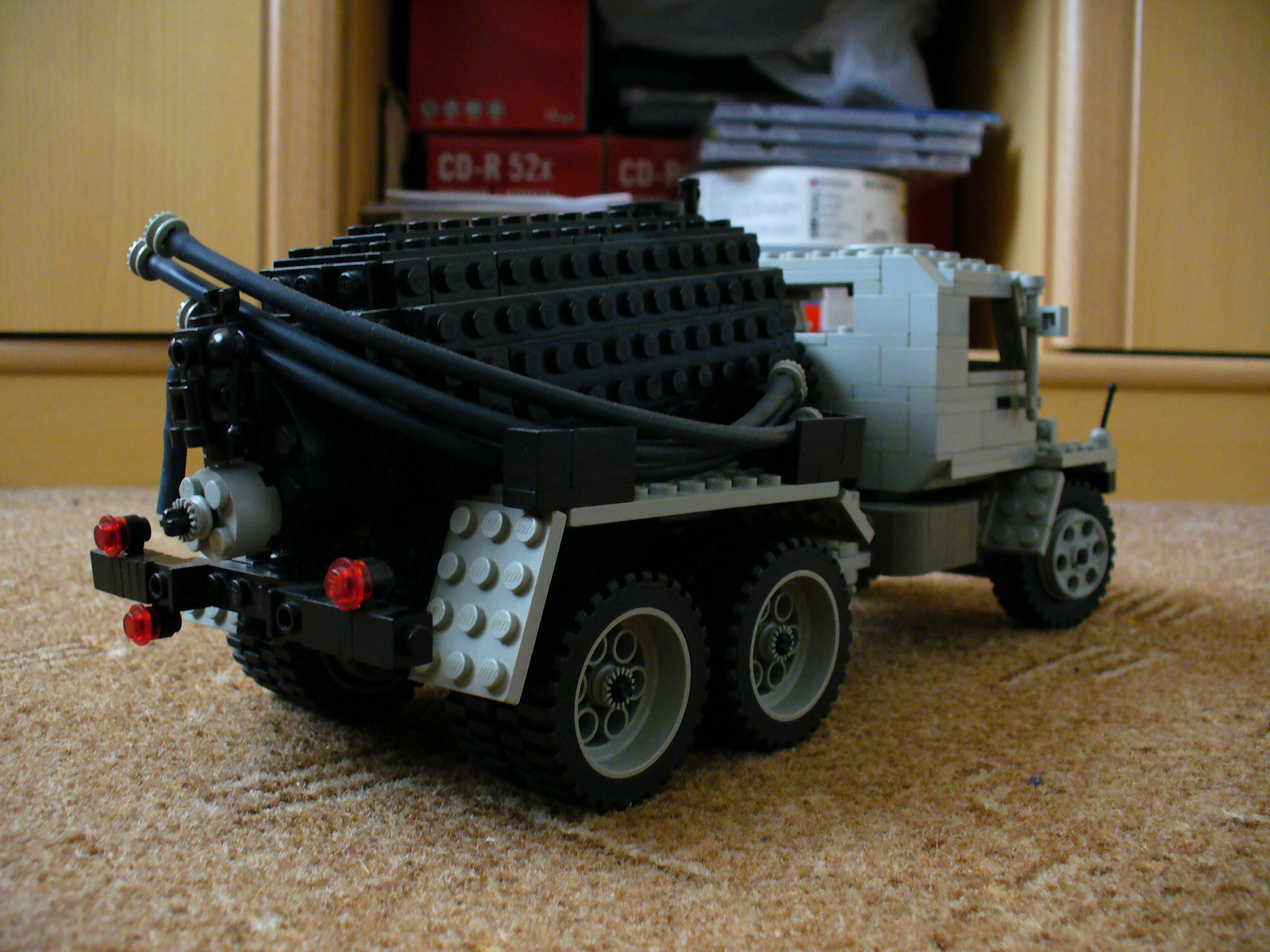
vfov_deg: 38.7
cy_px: 476
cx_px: 635
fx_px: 1357
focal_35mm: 37
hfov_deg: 50.1
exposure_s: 1/25
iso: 200
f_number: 2.8
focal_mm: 6.1
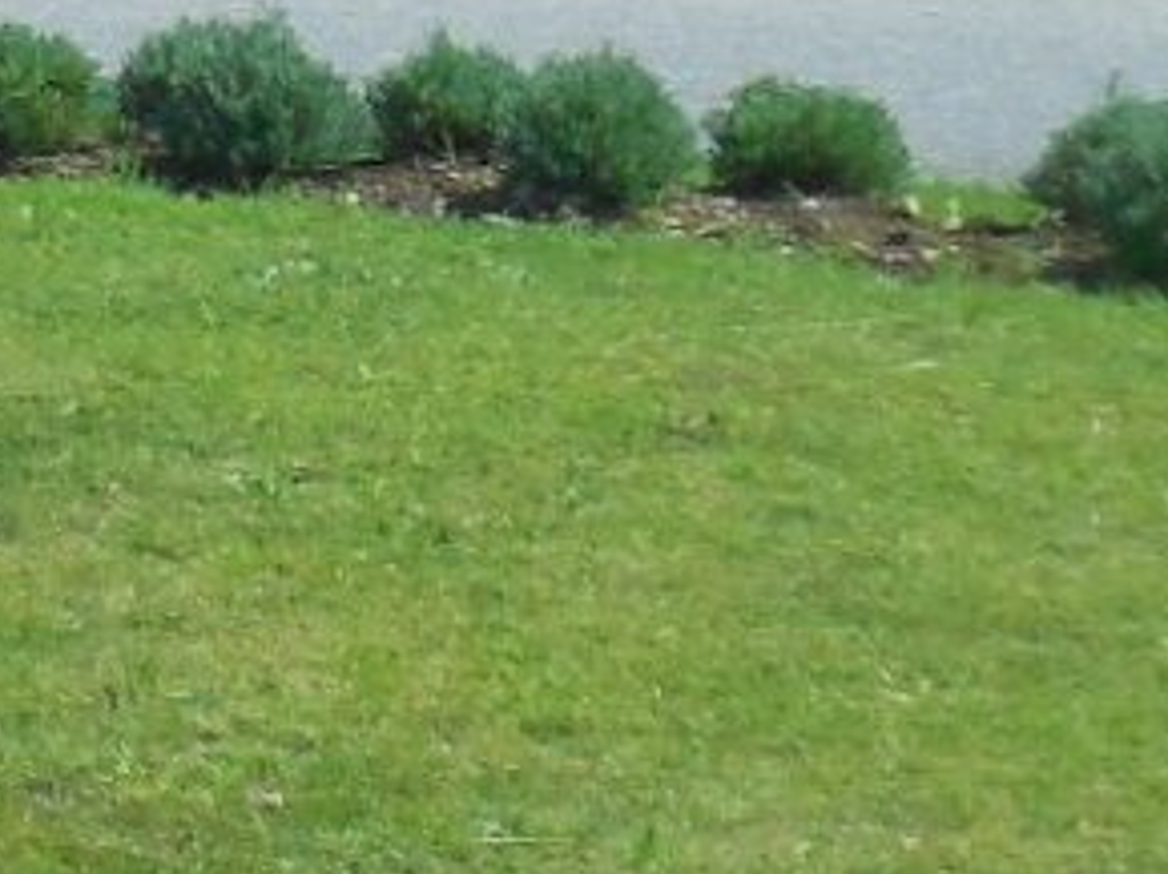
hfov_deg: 7.8
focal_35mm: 231
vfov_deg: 6.3
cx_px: -1861
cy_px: -522
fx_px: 7788
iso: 125
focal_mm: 6
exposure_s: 1/800
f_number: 3.9
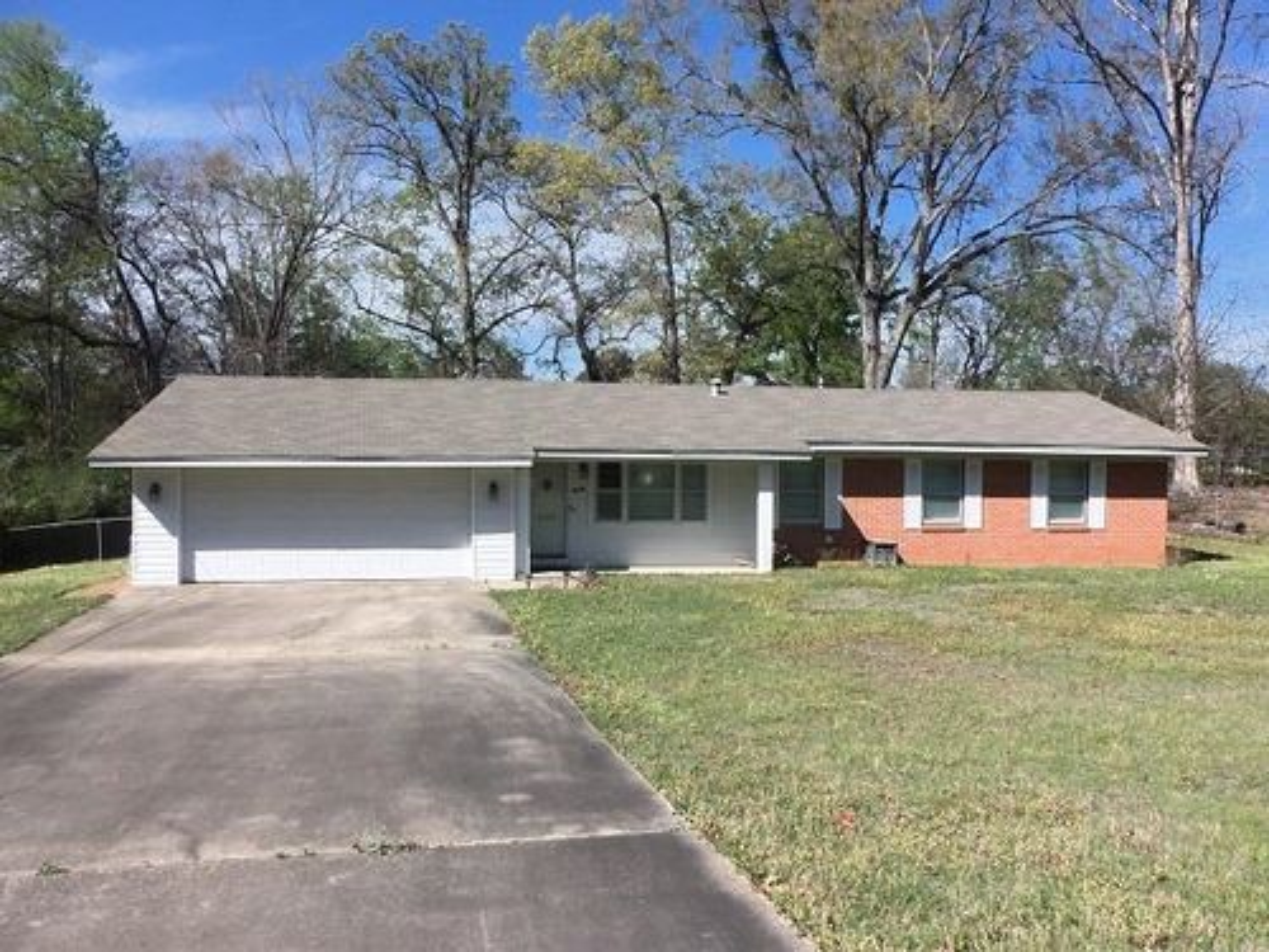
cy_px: 476
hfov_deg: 63.4
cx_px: 634
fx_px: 1026
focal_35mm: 28
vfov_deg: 49.7
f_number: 8.6
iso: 64
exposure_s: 1/200
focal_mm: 5.1
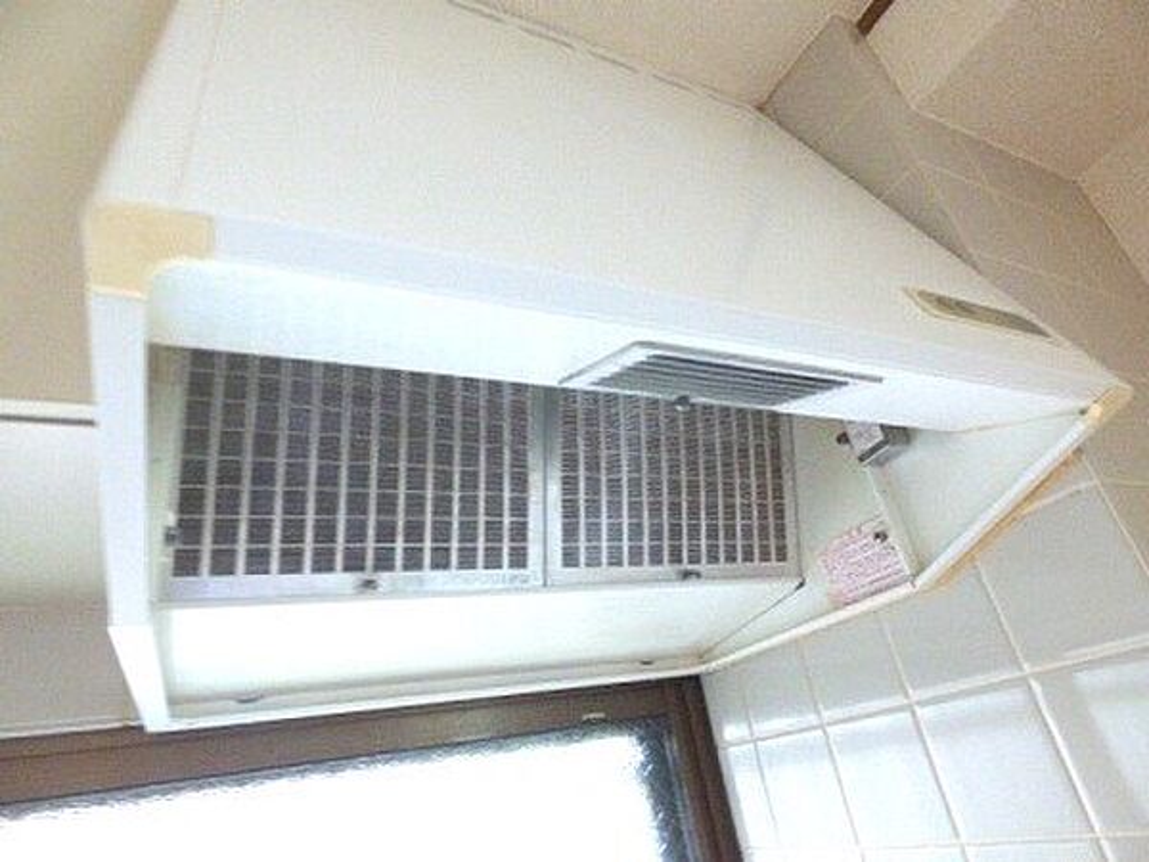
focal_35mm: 20
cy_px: 431
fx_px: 664
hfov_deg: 81.7
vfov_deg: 66.0
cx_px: 574
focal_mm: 3.58
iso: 800
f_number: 2.8
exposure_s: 1/30
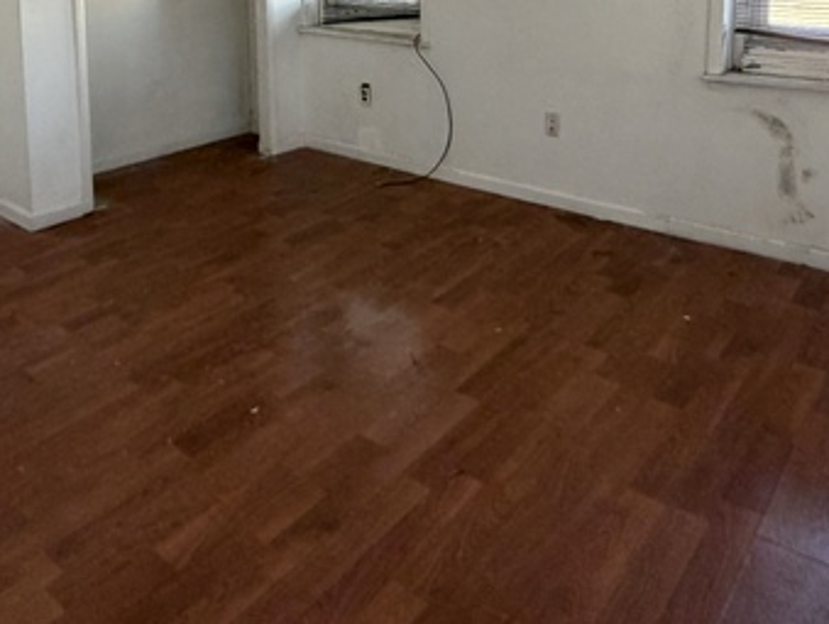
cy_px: 10
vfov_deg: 38.5
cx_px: 364
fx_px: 791
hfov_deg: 55.2
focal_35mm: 33
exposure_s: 1/121
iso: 320
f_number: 2.2
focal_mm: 2.22
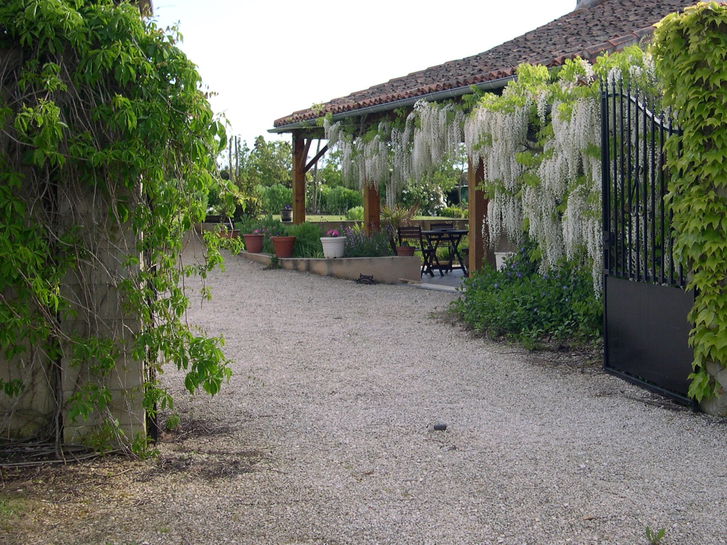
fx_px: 1008
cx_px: 437
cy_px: 233
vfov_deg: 30.2
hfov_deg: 39.5
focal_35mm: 48
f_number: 2.8
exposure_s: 1/508
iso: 100
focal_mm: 8
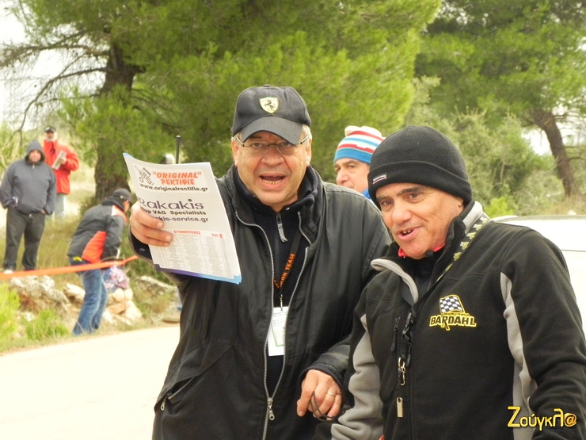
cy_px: 220
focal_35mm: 162
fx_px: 2742
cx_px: 293
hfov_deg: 12.2
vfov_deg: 9.2
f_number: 4.5
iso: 800
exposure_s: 1/1000
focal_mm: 28.8
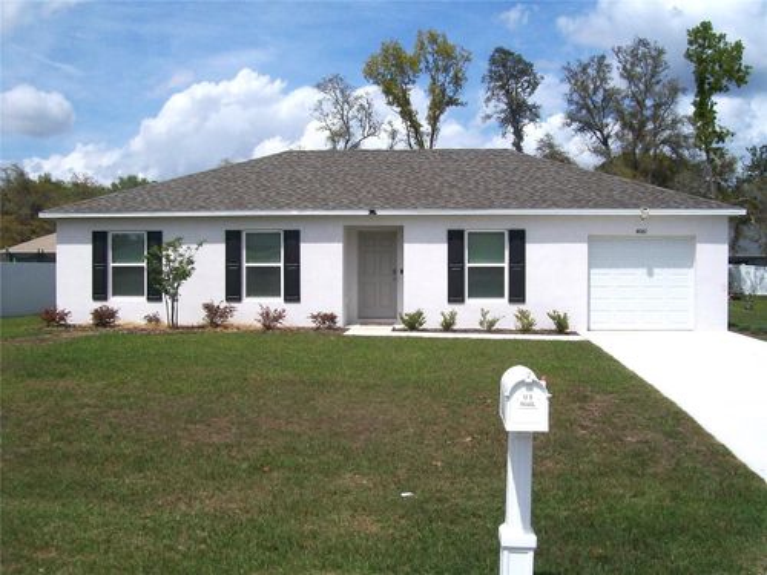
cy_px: 288
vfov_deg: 39.7
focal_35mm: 36
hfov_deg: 51.4
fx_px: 798
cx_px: 384
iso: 80
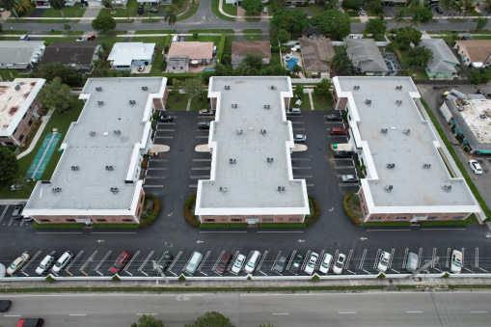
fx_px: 300
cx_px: 246
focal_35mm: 22
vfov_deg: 57.2
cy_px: 164
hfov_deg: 78.6
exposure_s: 1/640
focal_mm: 8.38
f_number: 2.8
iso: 100
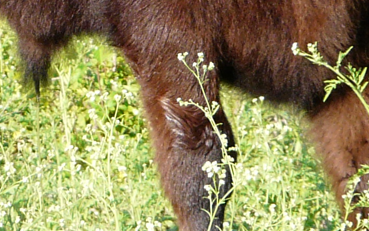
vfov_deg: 1.0
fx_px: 13335
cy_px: -65
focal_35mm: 1326
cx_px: 82
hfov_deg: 1.6
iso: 100
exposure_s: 1/250
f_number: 4.5
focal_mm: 44.4
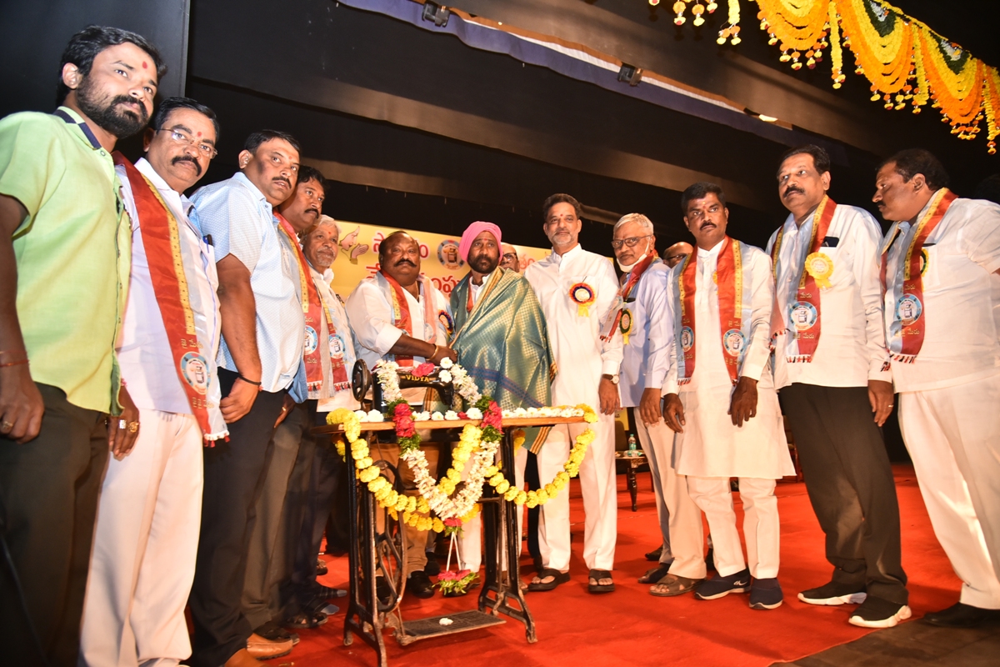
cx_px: 500
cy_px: 334
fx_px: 667
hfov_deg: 73.7
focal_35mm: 24
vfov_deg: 53.1
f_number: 4
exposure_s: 1/125
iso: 1600
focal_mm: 24
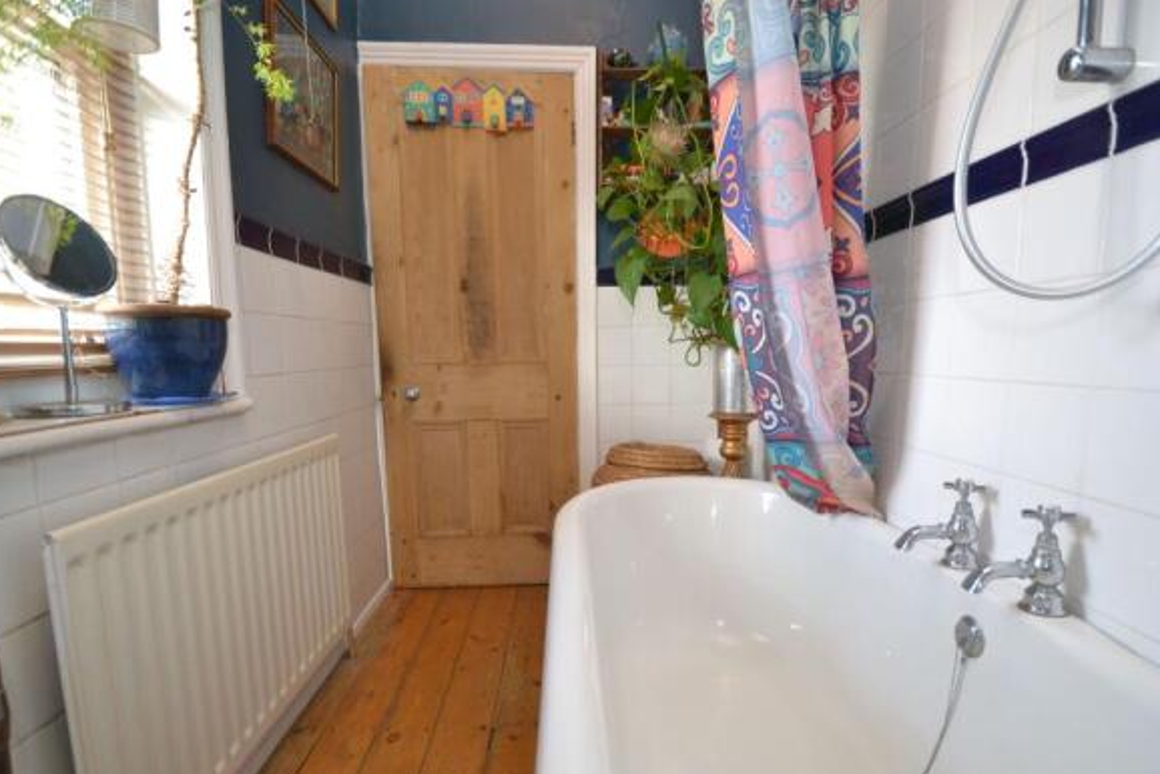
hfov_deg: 93.2
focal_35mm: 17
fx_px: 548
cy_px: 422
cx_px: 597
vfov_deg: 70.4
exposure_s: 1/60
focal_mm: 10
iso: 1400
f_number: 3.5
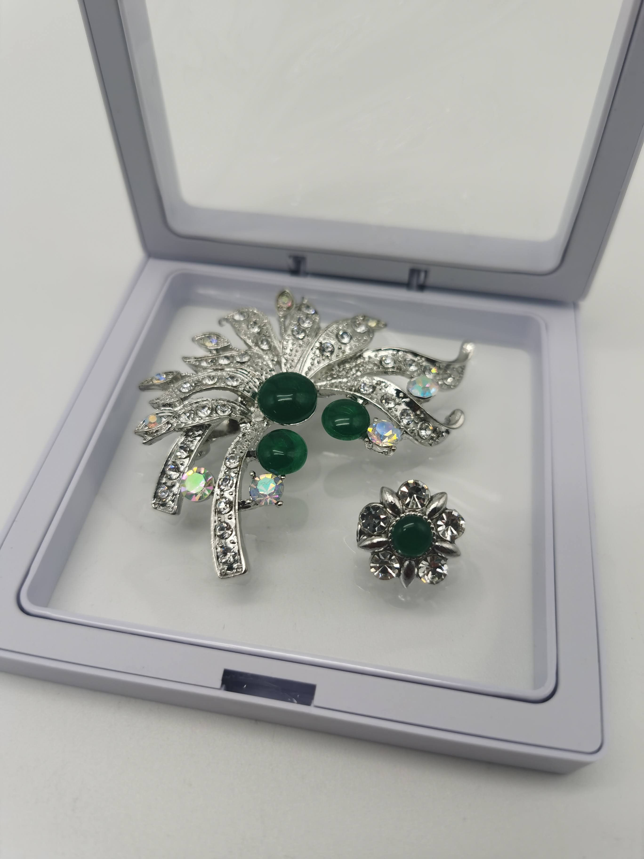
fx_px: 670
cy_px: 430
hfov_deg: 51.4
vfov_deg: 65.3
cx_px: 322
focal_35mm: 27
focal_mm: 5.56
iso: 50
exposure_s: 1/100
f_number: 1.6
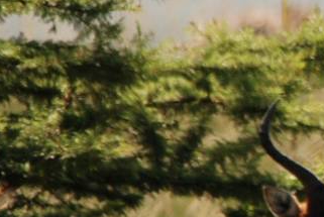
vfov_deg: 0.4
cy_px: 103
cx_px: 674
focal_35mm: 3744
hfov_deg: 0.6
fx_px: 33742
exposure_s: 1/500
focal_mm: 500
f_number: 6.3
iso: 220
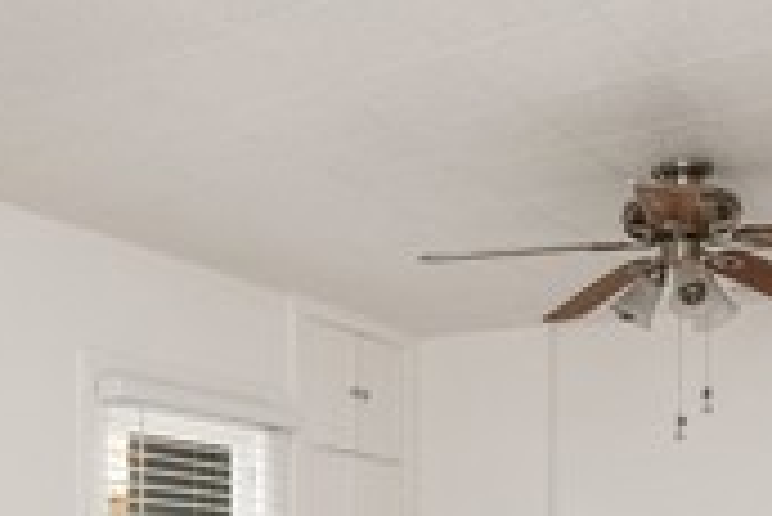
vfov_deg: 22.9
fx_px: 1116
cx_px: 184
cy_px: 691
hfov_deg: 37.1
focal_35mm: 52
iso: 100
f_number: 5.6
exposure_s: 1/25
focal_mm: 14
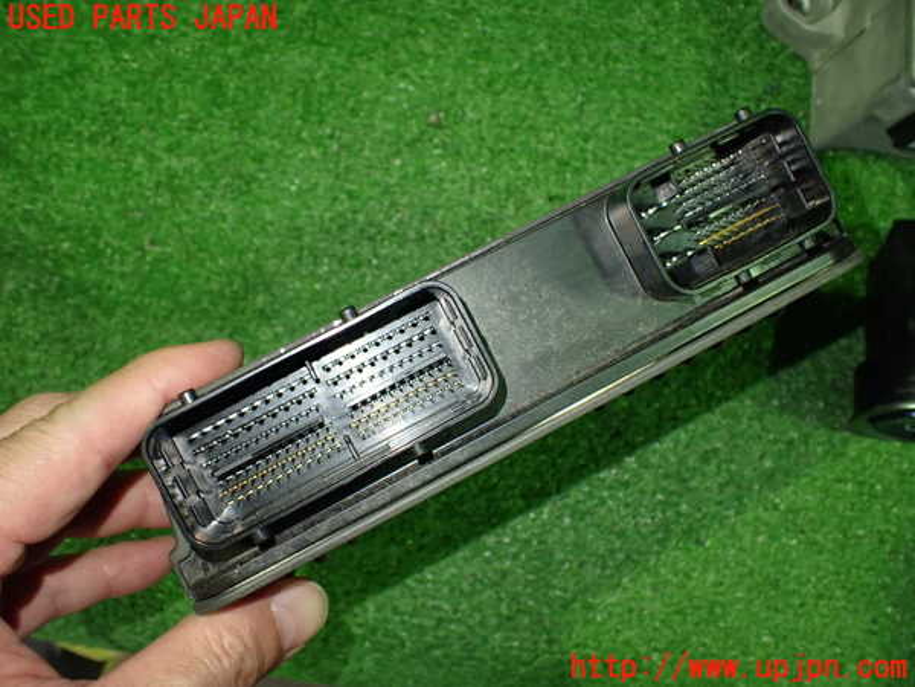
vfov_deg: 46.8
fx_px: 793
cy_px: 344
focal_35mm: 30
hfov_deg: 60.0
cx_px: 458
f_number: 2.3
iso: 800
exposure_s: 1/60
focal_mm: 5.4
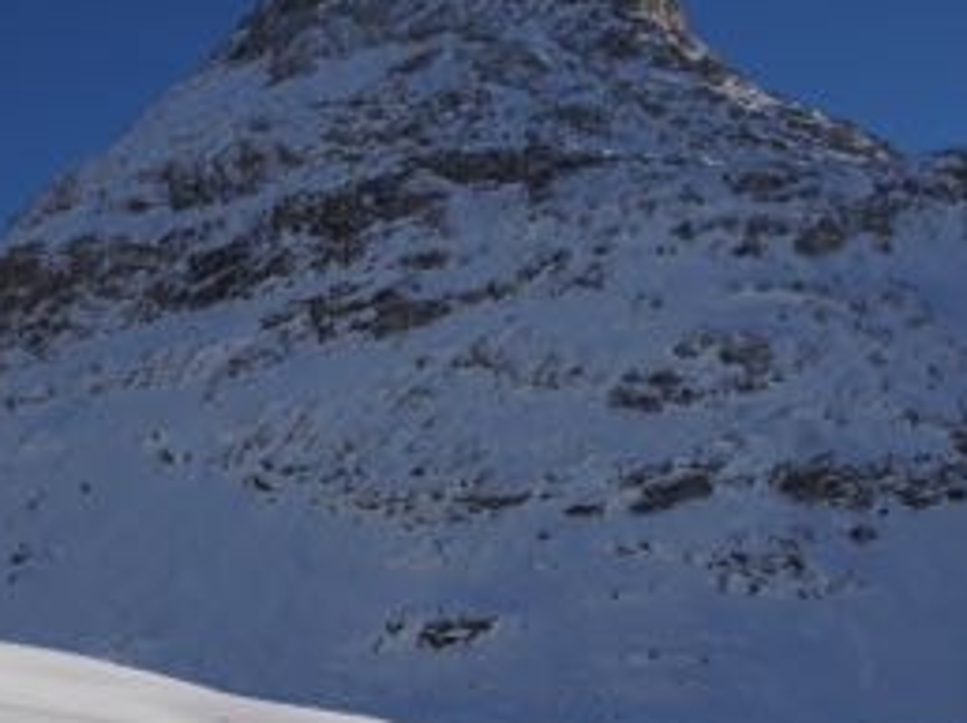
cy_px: 650
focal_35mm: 75
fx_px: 2099
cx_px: 289
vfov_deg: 19.2
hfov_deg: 25.7
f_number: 4
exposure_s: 1/2000
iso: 100
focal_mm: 21
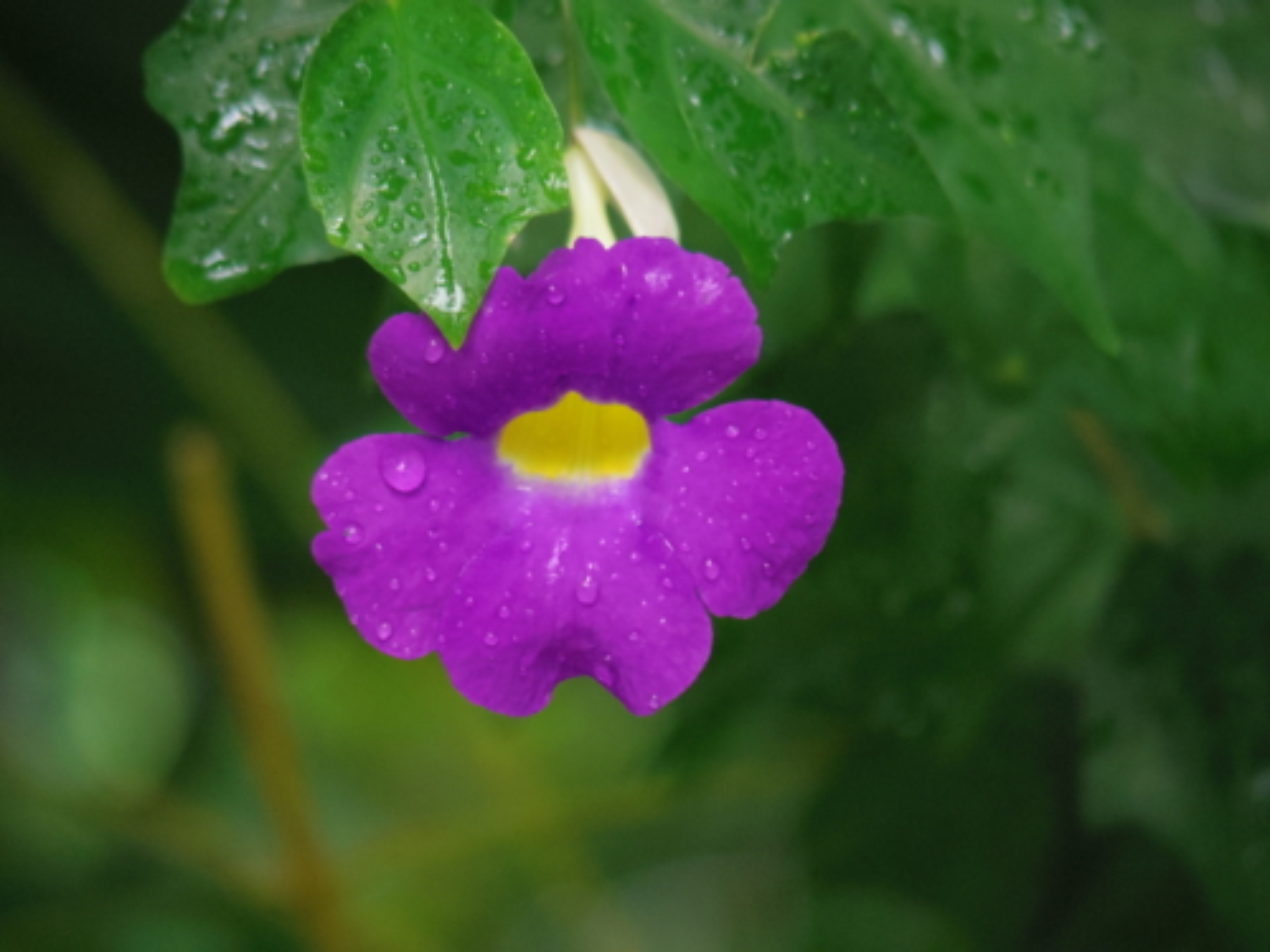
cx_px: 635
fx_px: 7558
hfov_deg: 9.6
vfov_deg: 7.2
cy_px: 476
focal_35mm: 206
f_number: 2.8
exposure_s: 1/200
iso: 800
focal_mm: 44.7
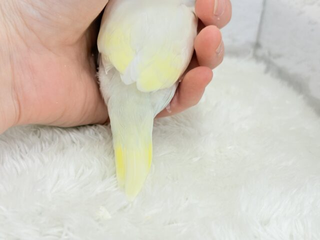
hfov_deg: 36.8
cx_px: 160
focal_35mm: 52
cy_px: 120
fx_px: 481
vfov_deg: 28.0
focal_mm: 5.96
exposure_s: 1/100
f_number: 1.6
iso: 64
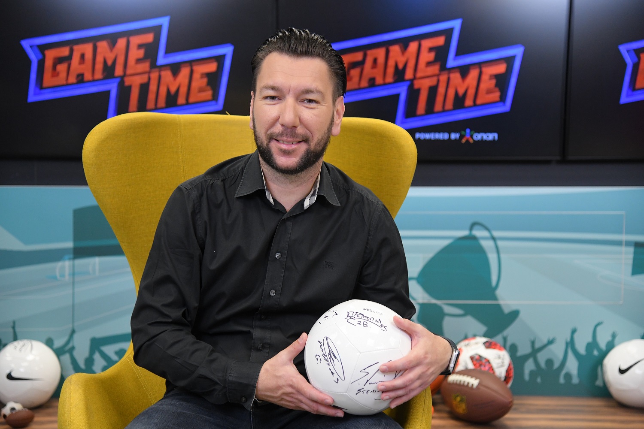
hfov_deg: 30.5
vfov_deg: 20.6
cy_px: 214
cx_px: 322
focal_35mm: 66
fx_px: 1181
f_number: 4
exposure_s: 1/400
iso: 2500
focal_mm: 66
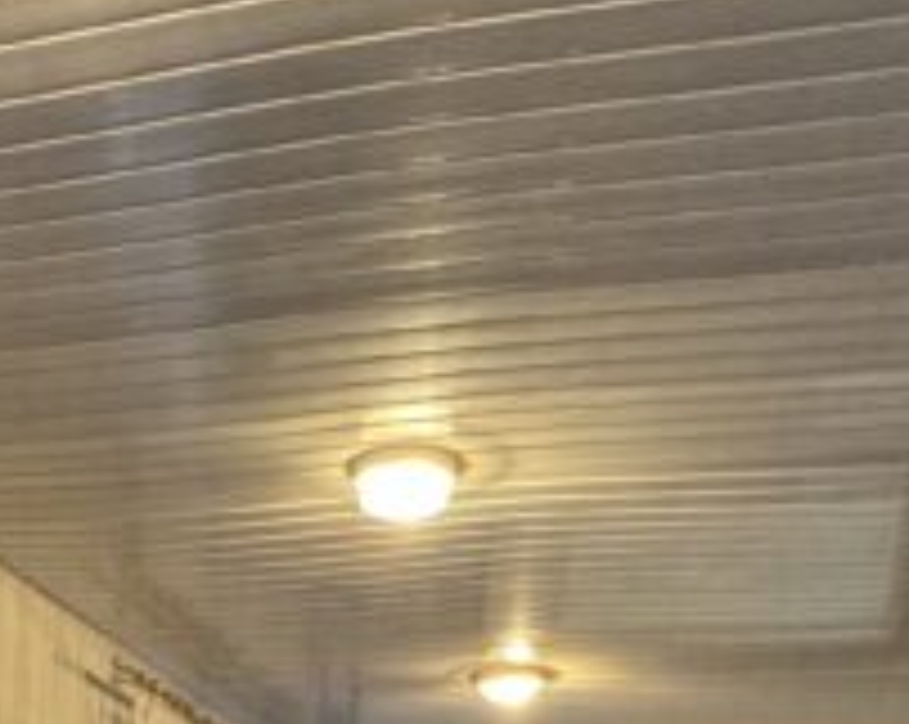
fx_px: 1397
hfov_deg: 35.0
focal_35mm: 52
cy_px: 1277
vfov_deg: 20.8
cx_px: 194
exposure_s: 1/50
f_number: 2.2
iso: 800
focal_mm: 2.22
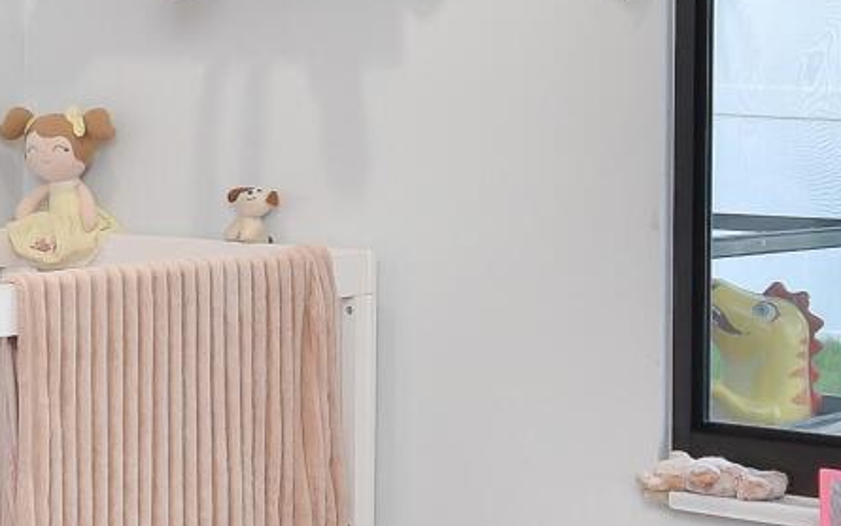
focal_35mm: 103
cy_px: 49
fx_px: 2360
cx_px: -74
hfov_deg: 19.4
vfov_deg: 12.6
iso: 400
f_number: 5.6
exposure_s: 1/100
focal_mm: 10
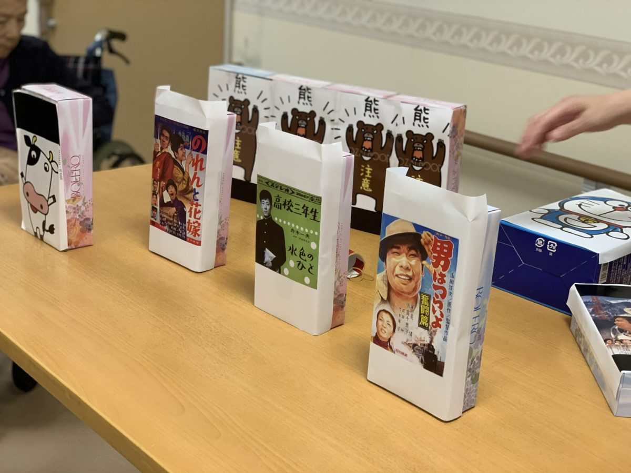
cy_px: 236
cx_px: 316
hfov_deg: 36.8
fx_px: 948
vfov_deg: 28.0
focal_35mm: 52
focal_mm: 6
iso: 100
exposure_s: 1/60
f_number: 2.4
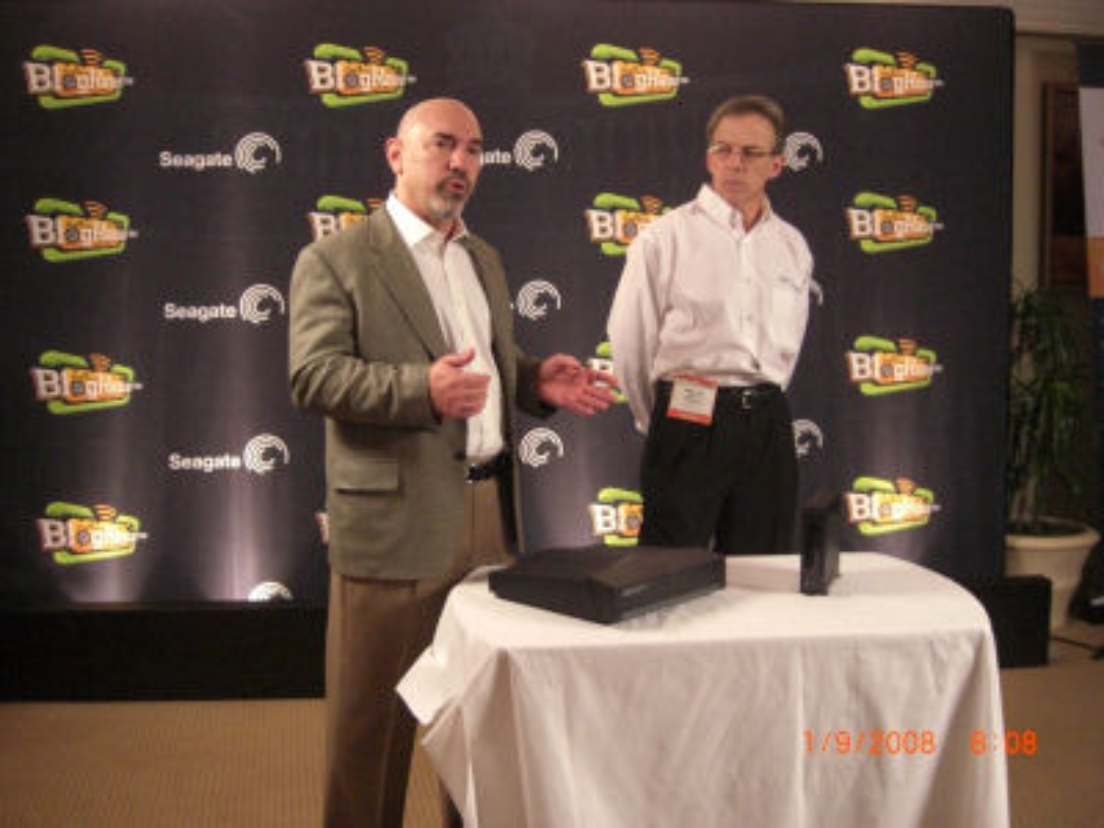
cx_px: 552
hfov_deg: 49.0
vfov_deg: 37.7
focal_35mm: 38
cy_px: 414
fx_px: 1212
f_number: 2.8
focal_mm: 7.9
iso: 800
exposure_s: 1/80
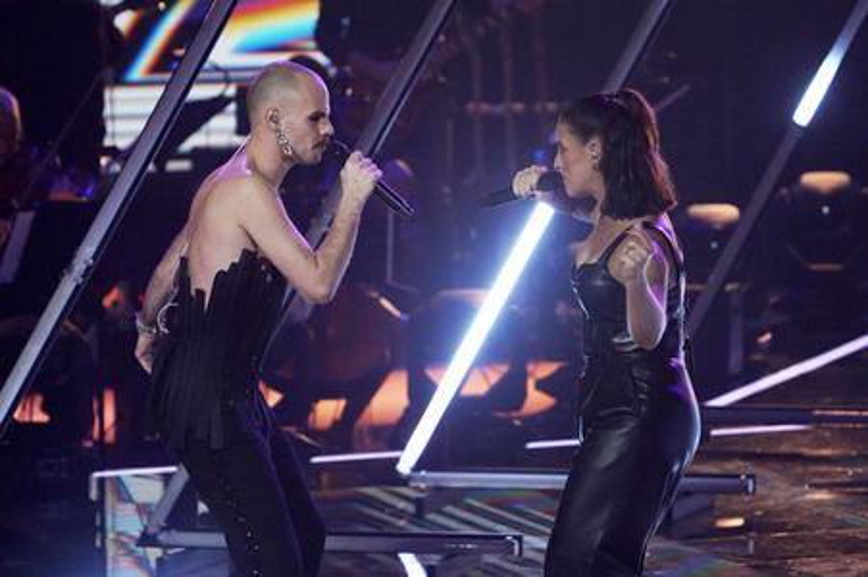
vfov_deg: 3.8
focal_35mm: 359
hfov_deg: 5.7
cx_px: 434
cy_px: 288
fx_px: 8649
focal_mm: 359
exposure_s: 1/320
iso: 4000
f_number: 6.3
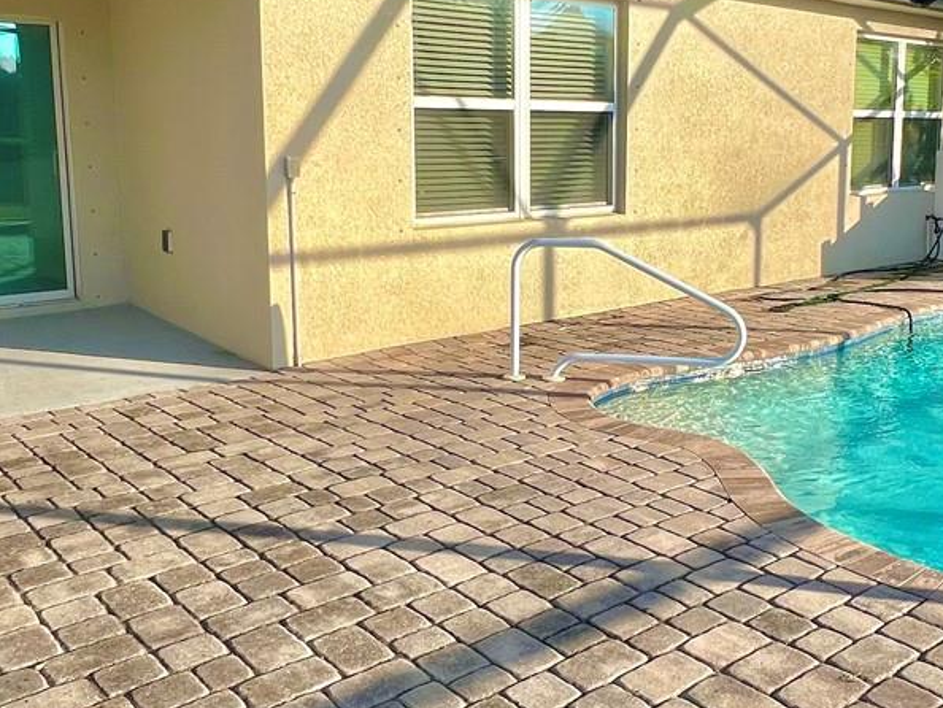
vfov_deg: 40.5
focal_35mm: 35
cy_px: 268
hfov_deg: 51.6
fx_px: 954
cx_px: 633
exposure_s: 1/1014
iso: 32
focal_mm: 1.57
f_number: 1.8
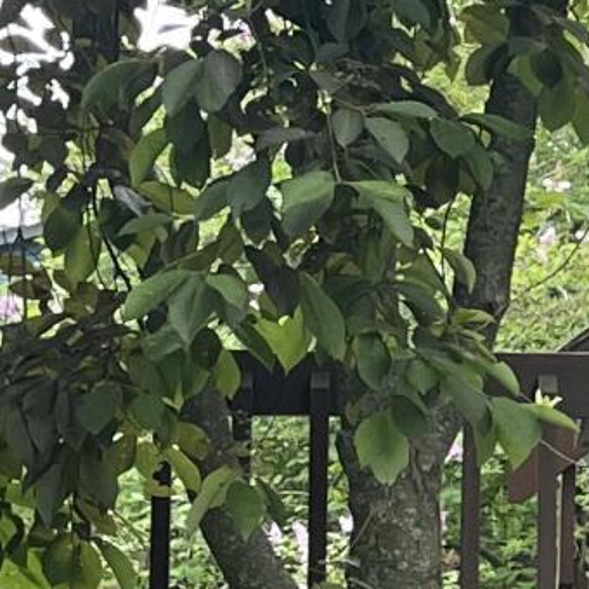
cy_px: 334
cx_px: 1518
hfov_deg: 8.1
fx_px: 3754
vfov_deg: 9.0
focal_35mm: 195
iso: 80
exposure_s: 1/121
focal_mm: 5.1
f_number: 1.6
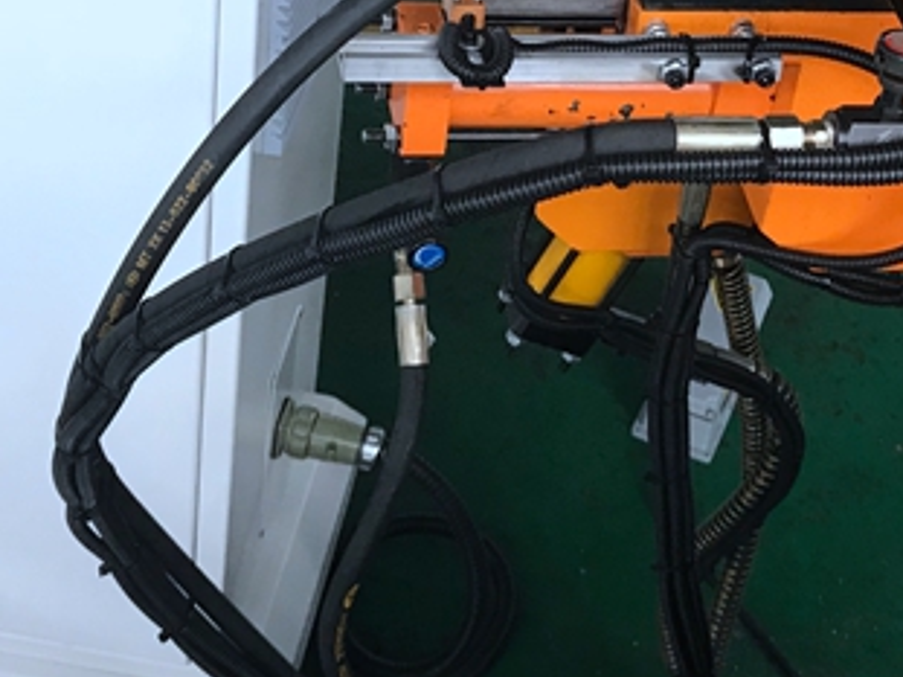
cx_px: 671
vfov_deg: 20.3
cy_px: 203
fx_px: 1877
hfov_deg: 26.7
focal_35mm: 72
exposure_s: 1/17
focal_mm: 3.99
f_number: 1.8
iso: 40
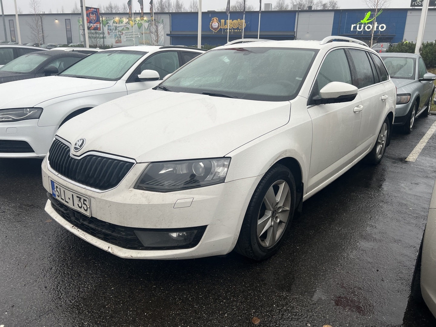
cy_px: 164
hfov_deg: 67.3
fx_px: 327
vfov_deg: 53.1
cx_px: 218
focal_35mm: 26
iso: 40
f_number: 1.5
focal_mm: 5.7
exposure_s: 1/206
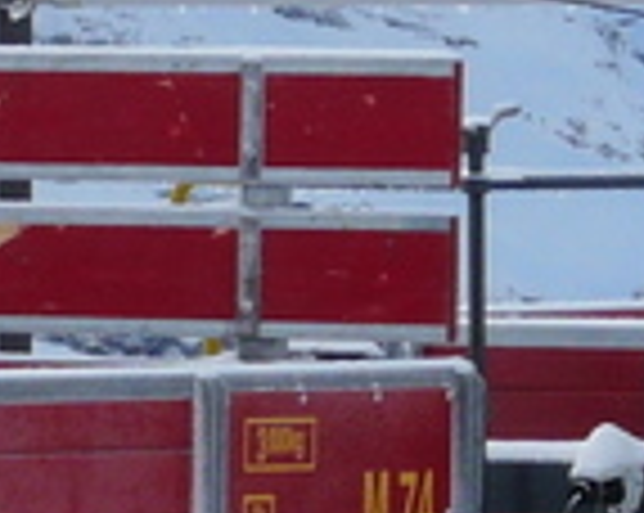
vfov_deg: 2.1
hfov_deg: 2.6
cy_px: 495
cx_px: -1081
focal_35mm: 725
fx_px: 13800
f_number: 5.6
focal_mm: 17.5
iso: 100
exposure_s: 1/320
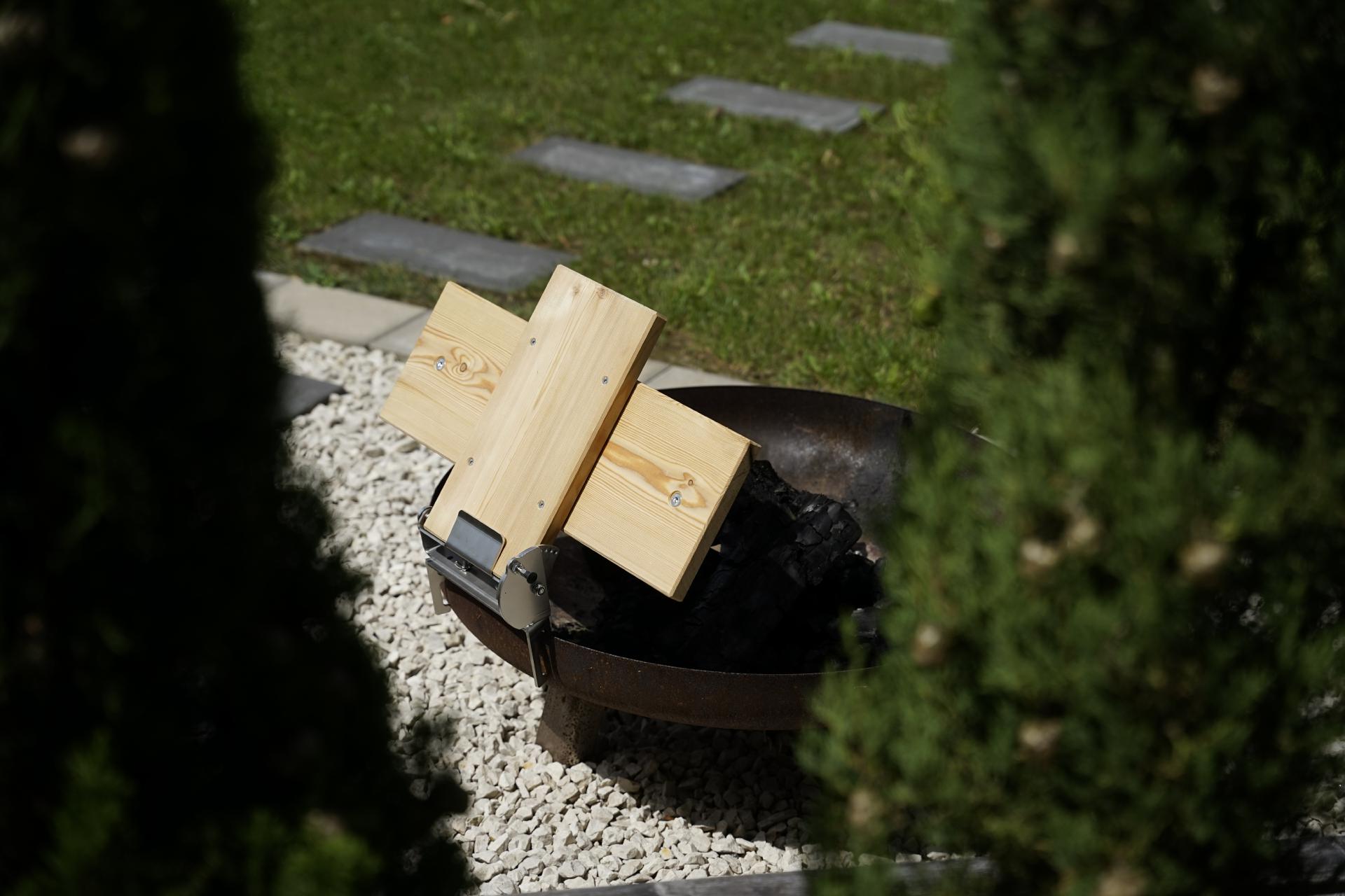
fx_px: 2615
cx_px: 672
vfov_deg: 19.5
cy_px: 448
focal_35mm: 70
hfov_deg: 28.8
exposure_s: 1/3200
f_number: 3.5
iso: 100
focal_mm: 70
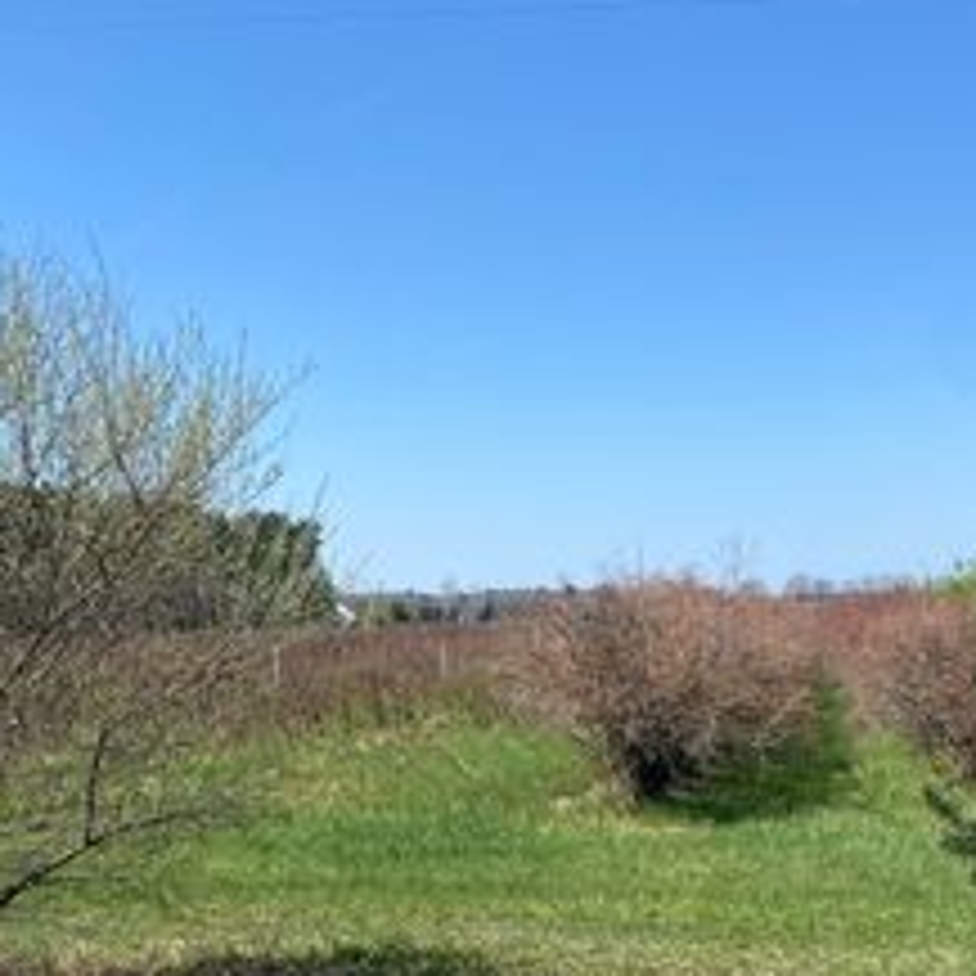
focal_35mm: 53
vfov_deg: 31.9
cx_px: 400
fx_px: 1691
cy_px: 668
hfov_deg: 32.1
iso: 32
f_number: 1.8
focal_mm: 4.25
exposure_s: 1/2315
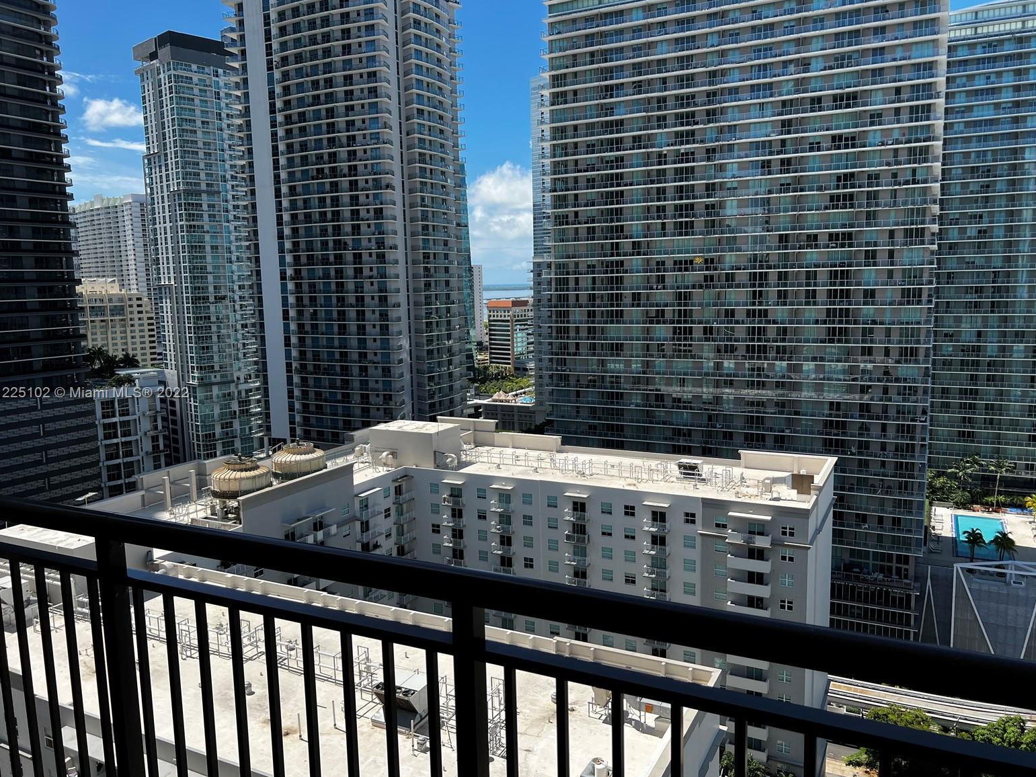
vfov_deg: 51.4
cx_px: 512
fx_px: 808
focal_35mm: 27
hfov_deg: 65.3
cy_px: 394
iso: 50
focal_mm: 5.7
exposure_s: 1/2571
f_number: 1.5
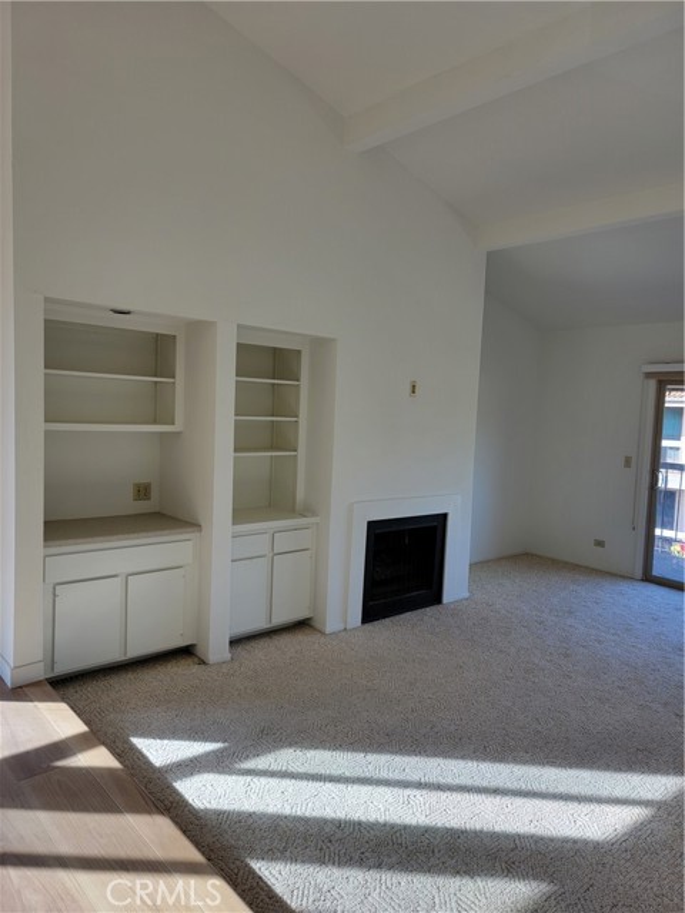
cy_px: 456
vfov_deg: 71.6
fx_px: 633
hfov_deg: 56.8
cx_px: 342
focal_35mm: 24
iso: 40
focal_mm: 6.7
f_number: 1.8
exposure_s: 1/120
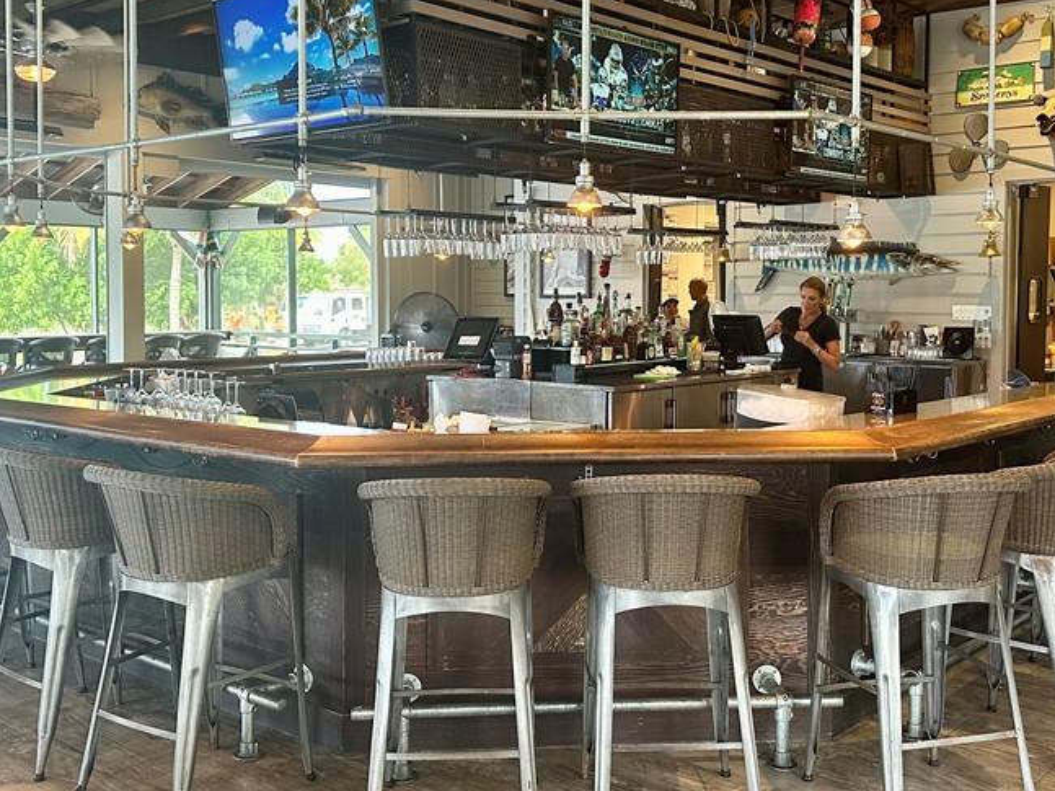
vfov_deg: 37.6
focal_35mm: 38
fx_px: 1158
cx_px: 546
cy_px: 323
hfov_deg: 49.0
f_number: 1.78
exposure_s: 1/60
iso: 250
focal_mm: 6.86
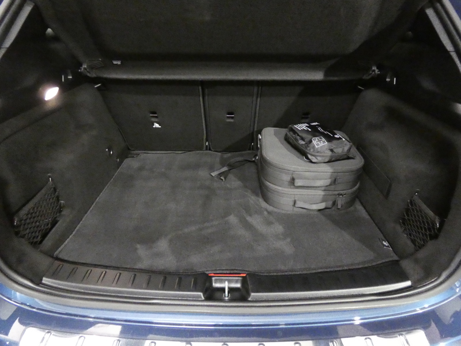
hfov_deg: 81.7
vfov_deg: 66.0
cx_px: 230
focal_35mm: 20
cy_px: 173
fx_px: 266
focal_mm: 3.6
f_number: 2.8
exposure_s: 1/40
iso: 3200
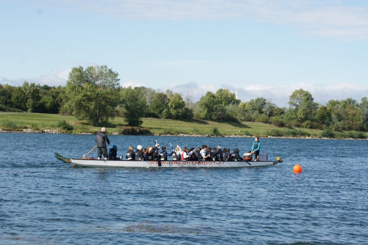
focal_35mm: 82
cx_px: 184
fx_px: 843
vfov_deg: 16.6
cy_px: 122
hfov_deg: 24.6
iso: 200
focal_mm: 55
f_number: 9
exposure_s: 1/500
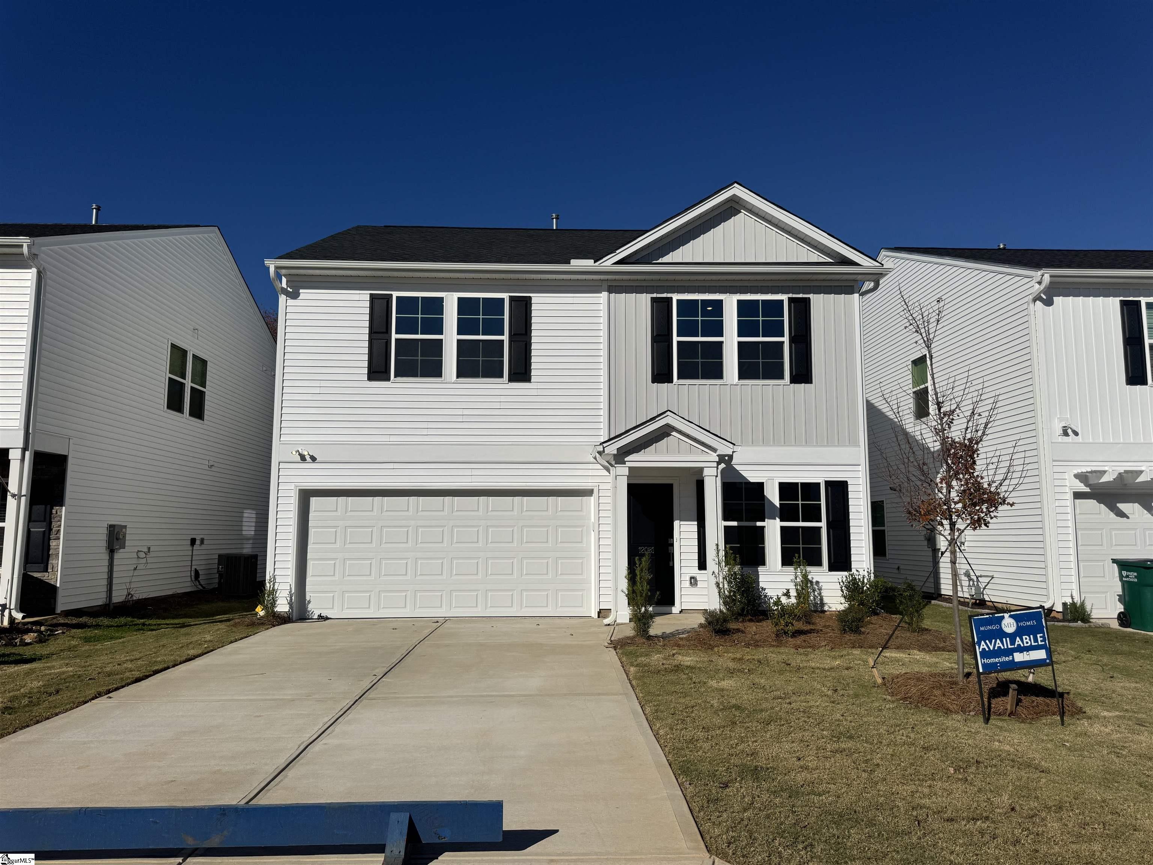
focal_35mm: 24
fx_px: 799
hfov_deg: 71.6
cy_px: 432
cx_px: 576
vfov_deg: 56.8
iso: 50
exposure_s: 1/12346
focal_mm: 6.76
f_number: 1.78
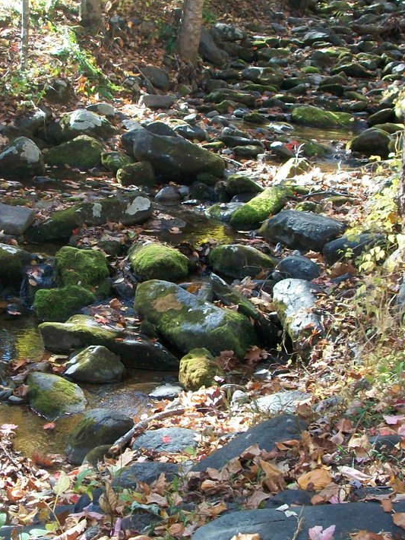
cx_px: 161
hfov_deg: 21.9
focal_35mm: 67
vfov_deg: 29.0
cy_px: 265
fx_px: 1045
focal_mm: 7.1
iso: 120
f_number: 3.2
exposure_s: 1/80
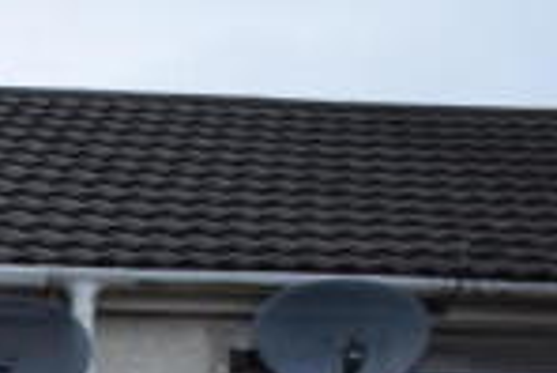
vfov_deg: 8.2
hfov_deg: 11.6
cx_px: -555
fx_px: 2462
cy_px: 789
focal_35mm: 159
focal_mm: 24
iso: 100
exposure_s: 1/8
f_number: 4
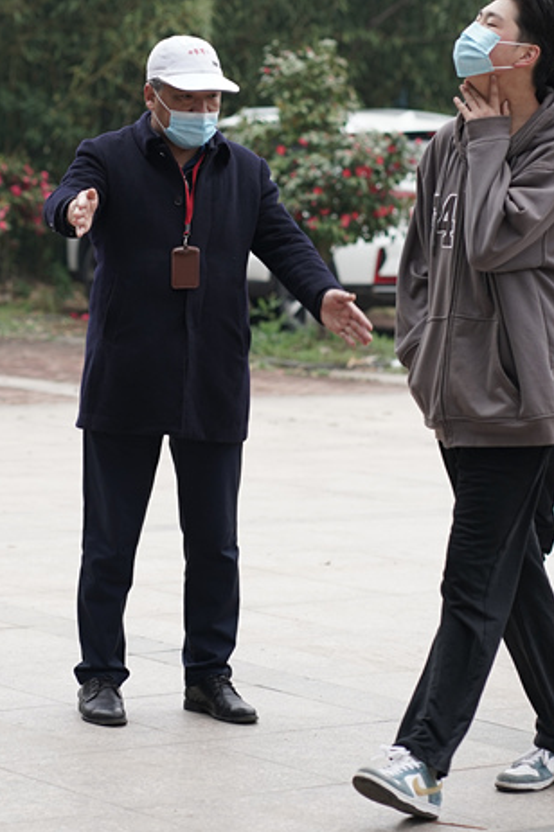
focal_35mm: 147
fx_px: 3398
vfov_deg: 13.9
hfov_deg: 9.3
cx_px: 226
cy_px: 257
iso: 500
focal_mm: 85
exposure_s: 1/250
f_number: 3.2
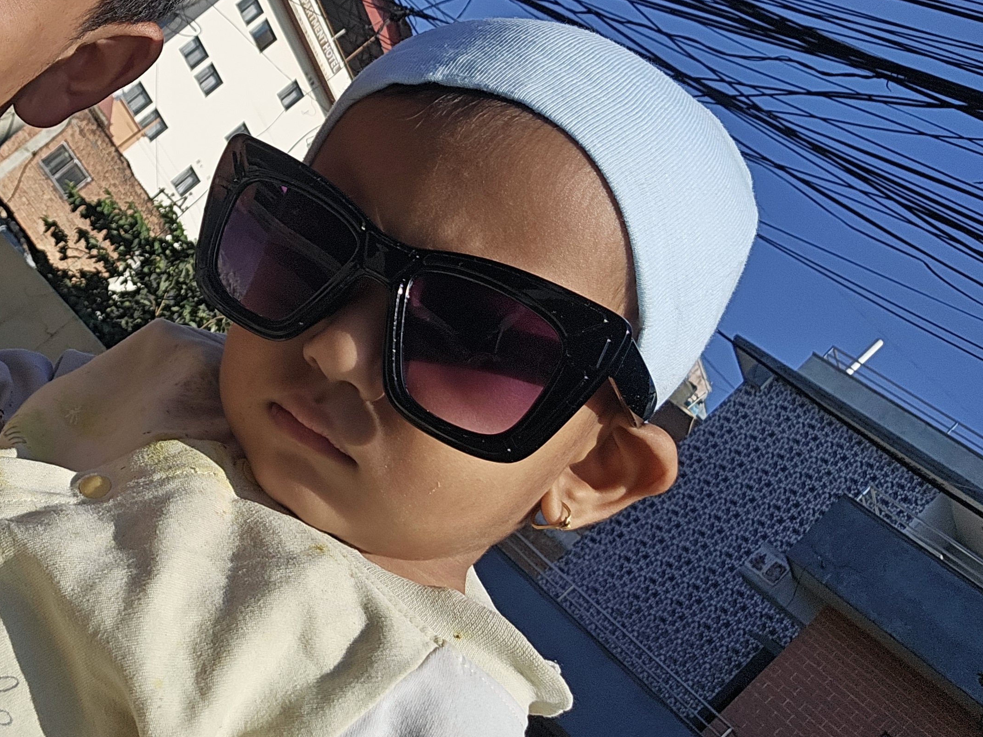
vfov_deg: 30.1
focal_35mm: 47
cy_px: 141
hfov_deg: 38.5
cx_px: 161
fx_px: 1335
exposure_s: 1/1222
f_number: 2.2
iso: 25
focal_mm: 3.3
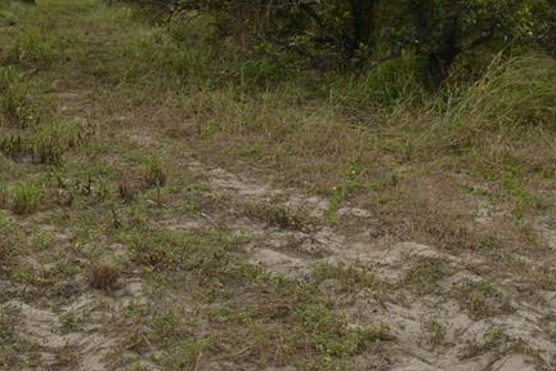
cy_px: -21
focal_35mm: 64
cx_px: 183
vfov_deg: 20.4
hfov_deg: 31.2
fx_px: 988
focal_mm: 18
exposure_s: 1/200
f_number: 9
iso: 100
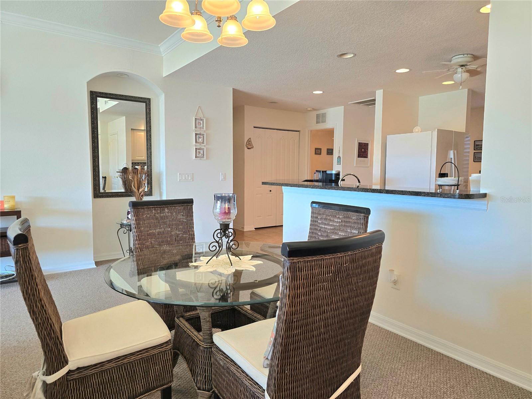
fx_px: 353
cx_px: 266
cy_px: 200
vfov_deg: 58.9
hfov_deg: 73.9
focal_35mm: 23
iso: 125
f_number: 1.7
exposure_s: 1/120
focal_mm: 6.3
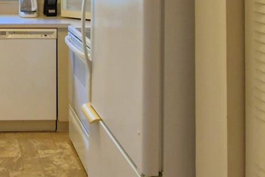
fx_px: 397
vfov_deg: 22.5
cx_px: 8
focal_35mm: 54
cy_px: -50
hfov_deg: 34.0
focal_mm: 10
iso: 400
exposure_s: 1/80
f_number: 4.5
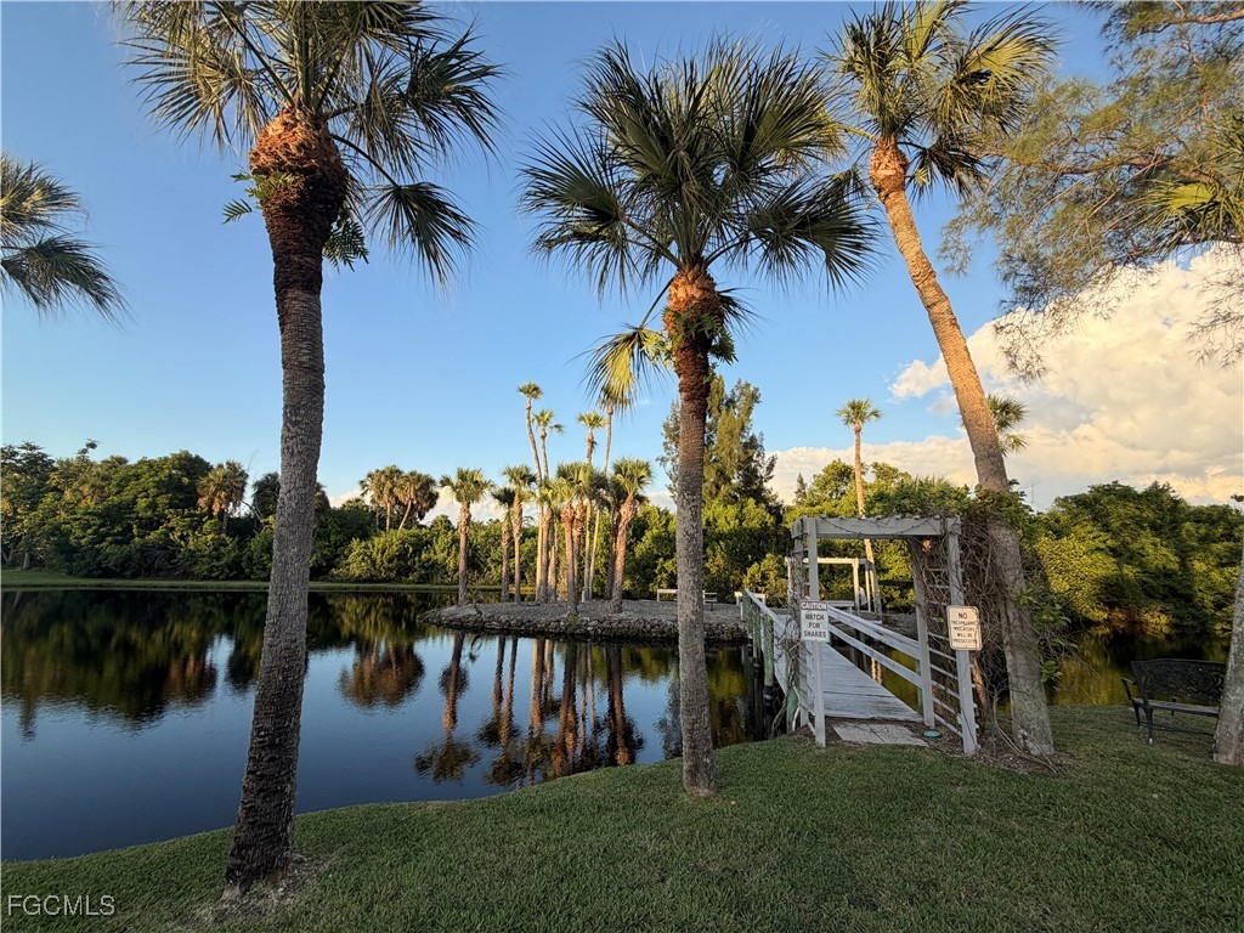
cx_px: 622
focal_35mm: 14
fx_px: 503
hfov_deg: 102.1
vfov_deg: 85.7
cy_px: 466
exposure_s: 1/502
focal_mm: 2.22
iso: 40
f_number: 2.2
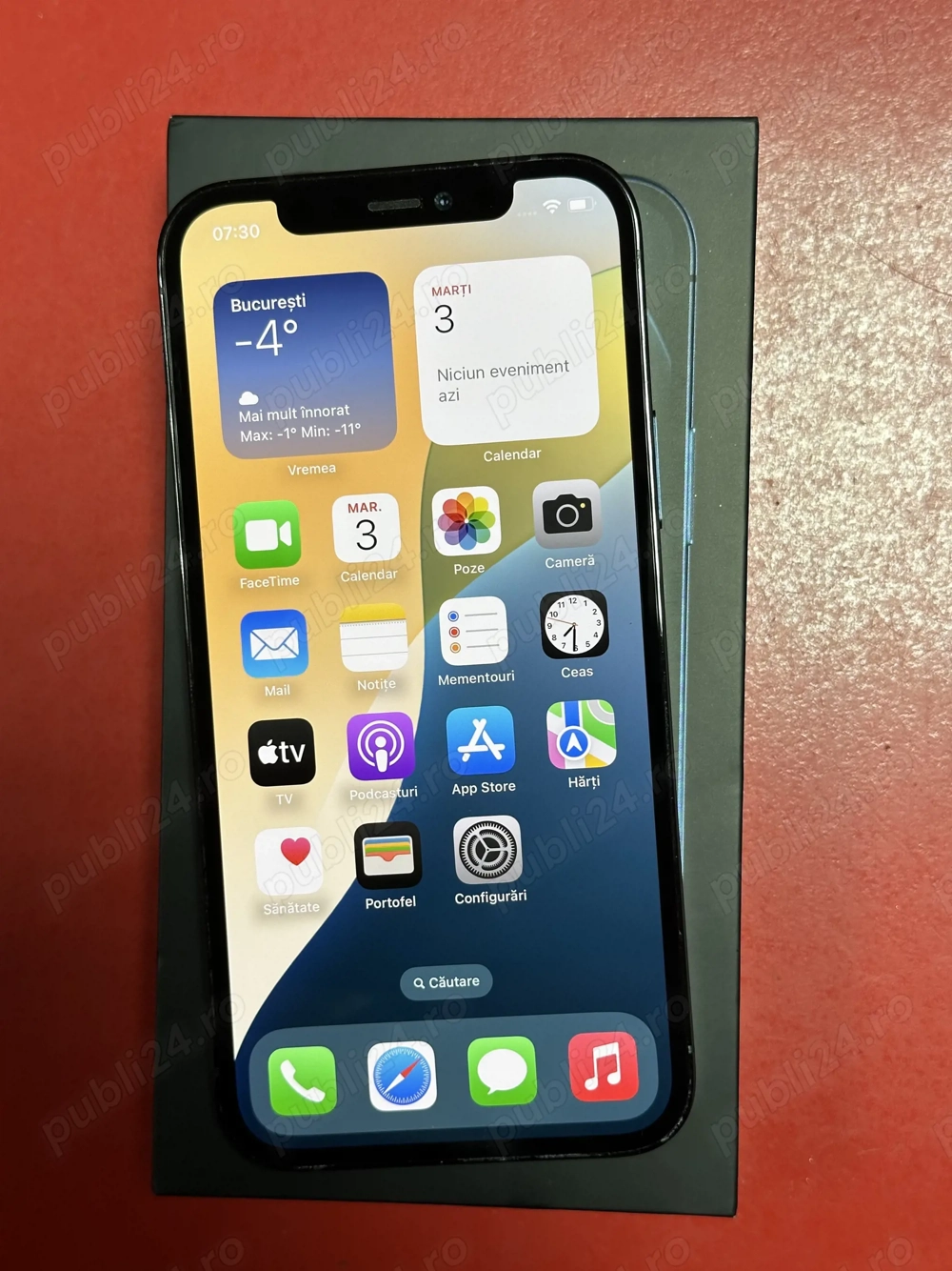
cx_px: 476
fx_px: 1761
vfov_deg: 39.7
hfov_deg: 30.3
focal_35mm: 48
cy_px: 636
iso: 80
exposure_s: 1/50
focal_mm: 6.86
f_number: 1.78
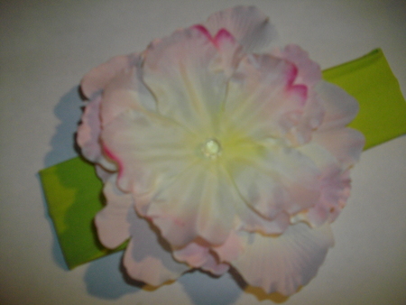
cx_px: 203
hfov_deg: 56.8
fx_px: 376
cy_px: 152
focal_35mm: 32
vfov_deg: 44.2
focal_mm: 5.7
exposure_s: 1/50
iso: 200
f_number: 2.9
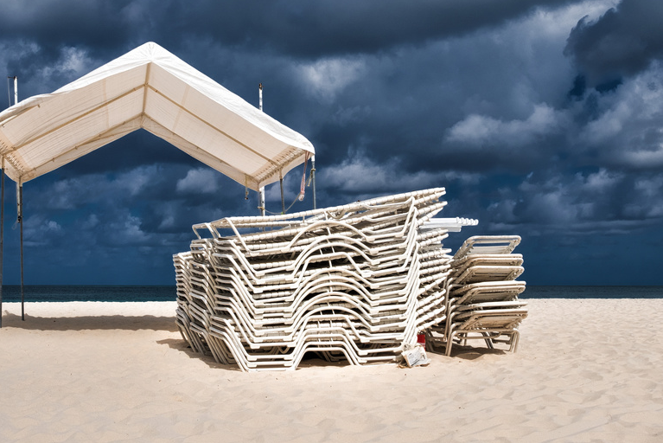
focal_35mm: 43
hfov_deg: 45.3
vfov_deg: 31.1
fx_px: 792
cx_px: 284
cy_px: 174
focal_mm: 22.3
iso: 400
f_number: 20
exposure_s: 1/320
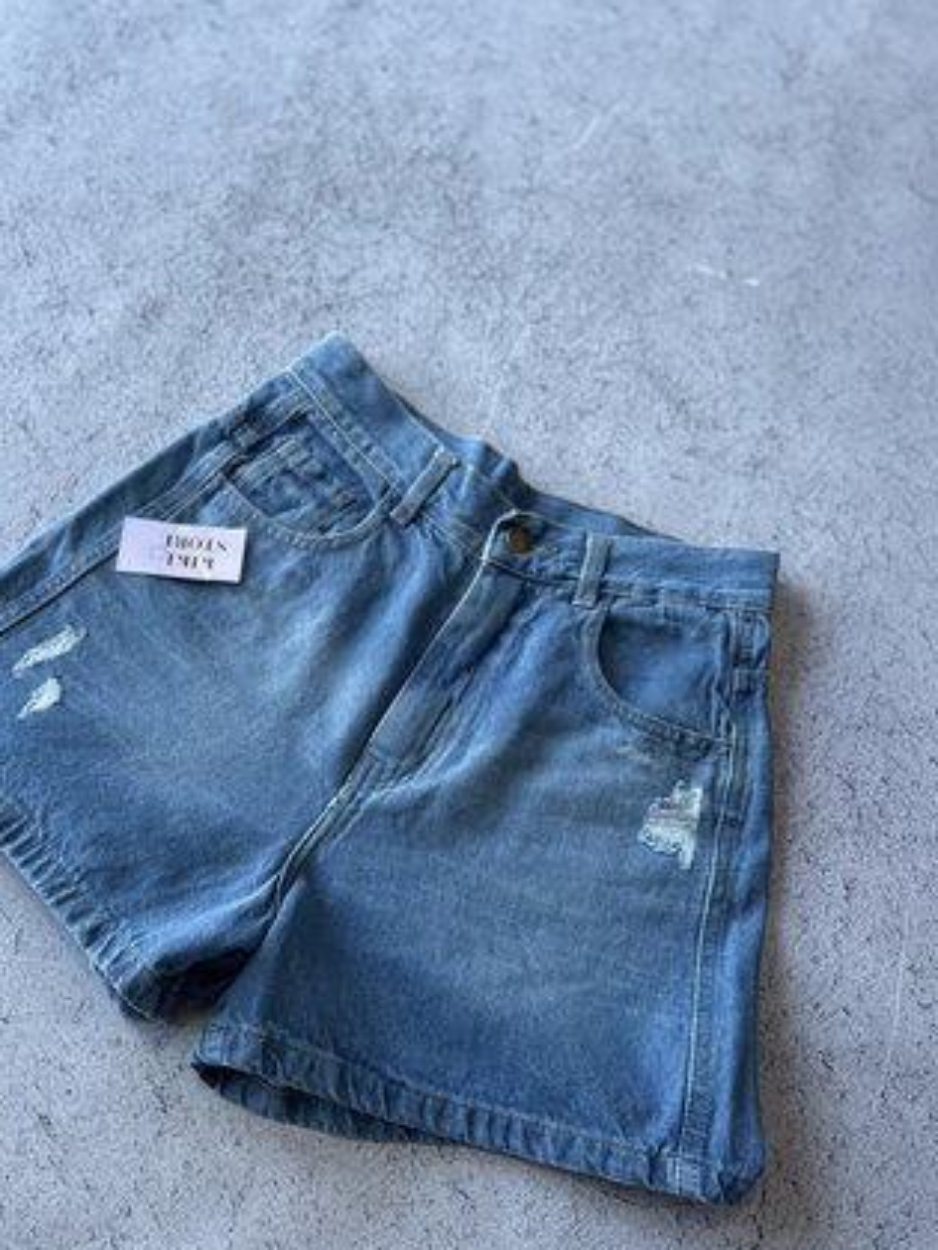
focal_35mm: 33
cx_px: 354
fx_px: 1192
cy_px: 743
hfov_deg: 42.6
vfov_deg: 55.0
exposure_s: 1/100
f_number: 1.6
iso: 64
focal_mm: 5.96
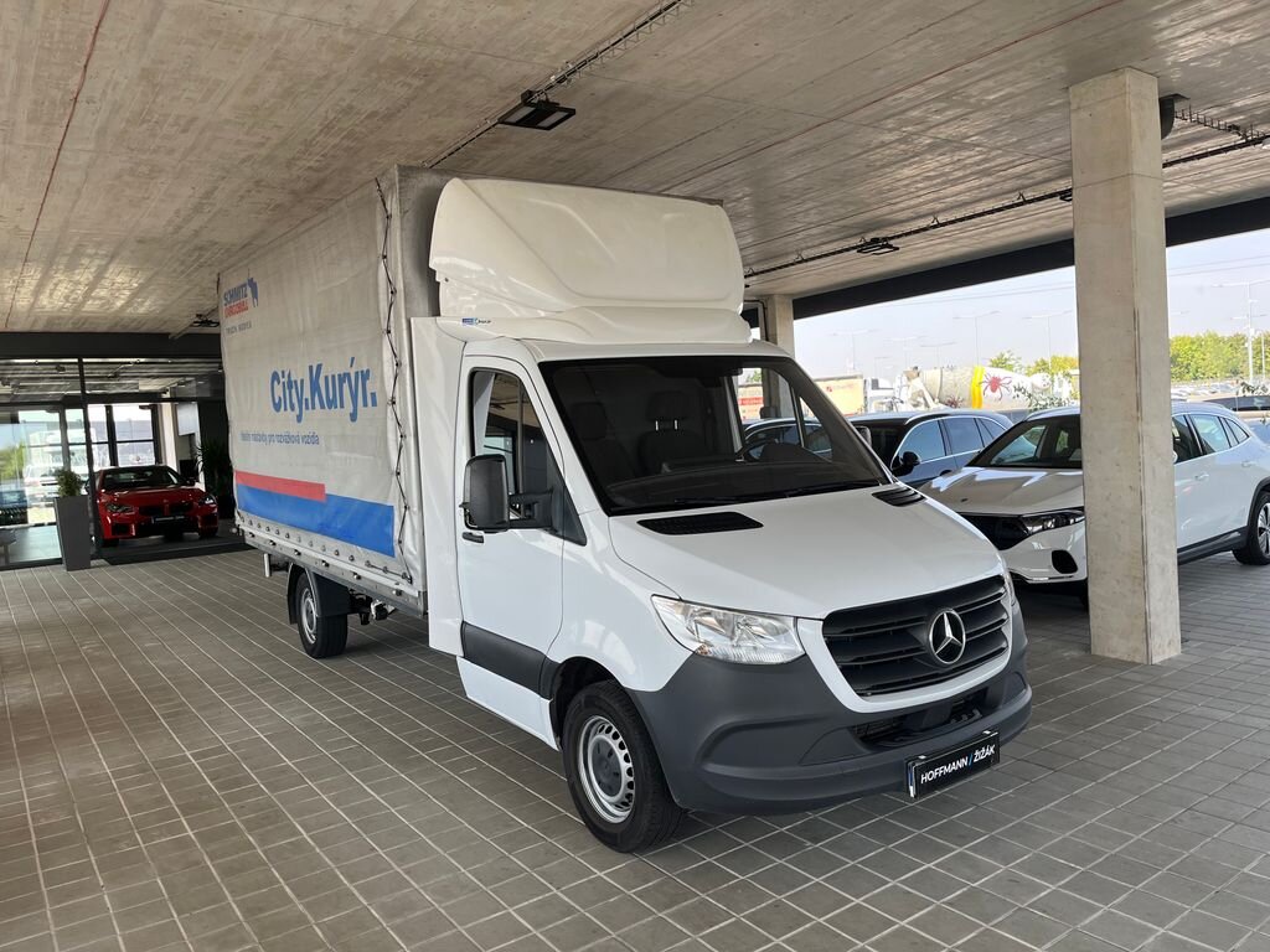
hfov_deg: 67.3
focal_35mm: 26
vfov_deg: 53.1
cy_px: 476
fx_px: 954
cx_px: 635
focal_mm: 5.1
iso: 50
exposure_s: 1/449
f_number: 1.6
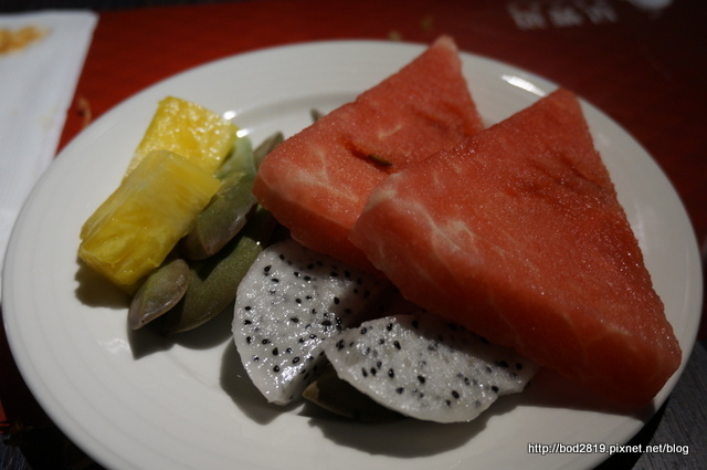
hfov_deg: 49.6
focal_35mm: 39
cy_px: 235
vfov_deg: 34.1
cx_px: 354
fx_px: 765
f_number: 4.5
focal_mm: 26
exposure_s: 1/60
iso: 320
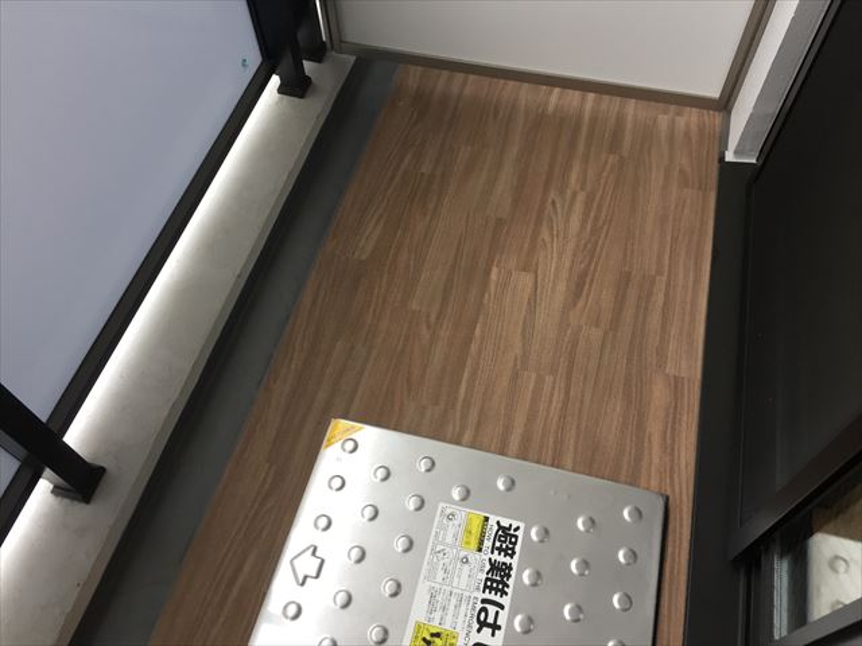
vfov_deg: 48.2
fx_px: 722
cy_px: 323
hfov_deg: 61.7
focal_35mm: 29
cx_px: 431
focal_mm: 4.15
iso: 64
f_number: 2.2
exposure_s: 1/30
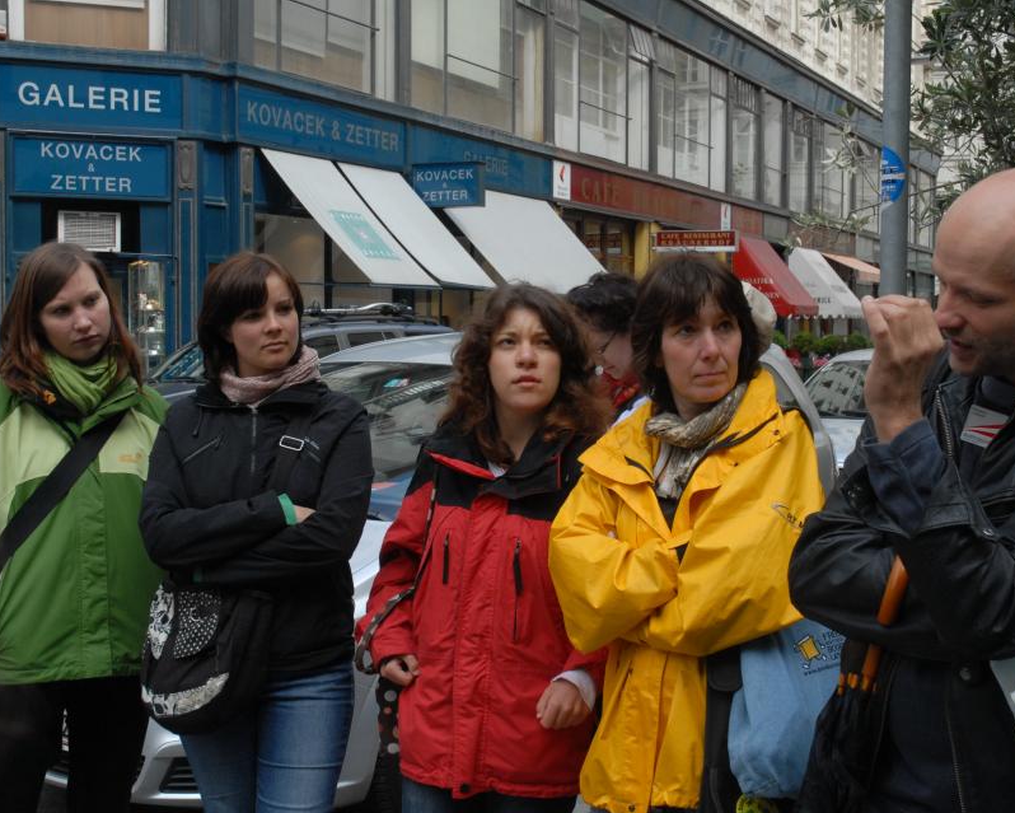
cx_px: 501
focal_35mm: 52
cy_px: 399
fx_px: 1552
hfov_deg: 36.2
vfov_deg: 29.3
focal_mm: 27
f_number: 7.1
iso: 400
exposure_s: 1/180
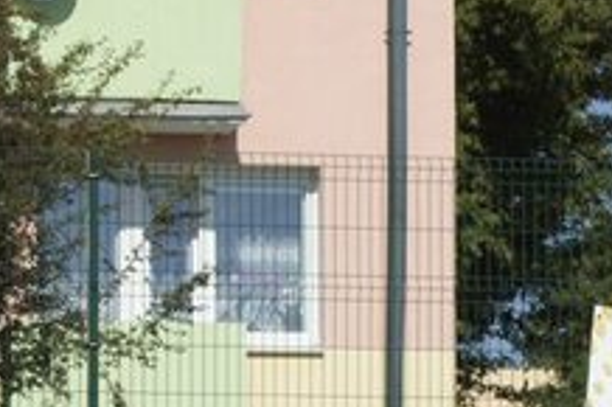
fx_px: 6846
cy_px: 539
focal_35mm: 403
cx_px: 477
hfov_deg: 5.1
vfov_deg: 3.4
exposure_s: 1/320
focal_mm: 90
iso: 200
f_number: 13
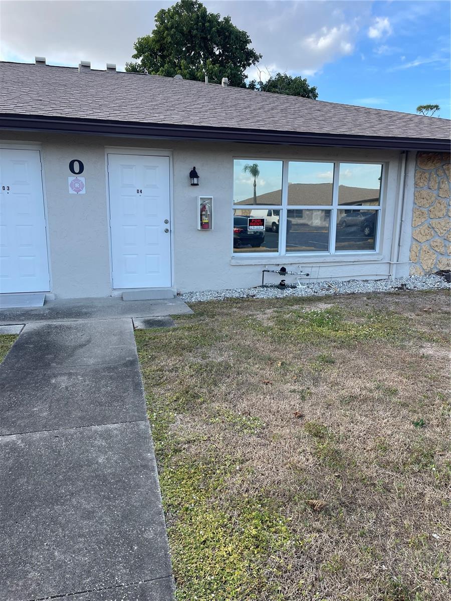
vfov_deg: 69.4
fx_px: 434
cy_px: 300
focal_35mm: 25
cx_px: 226
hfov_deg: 54.9
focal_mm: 5.1
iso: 32
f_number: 1.6
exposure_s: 1/765
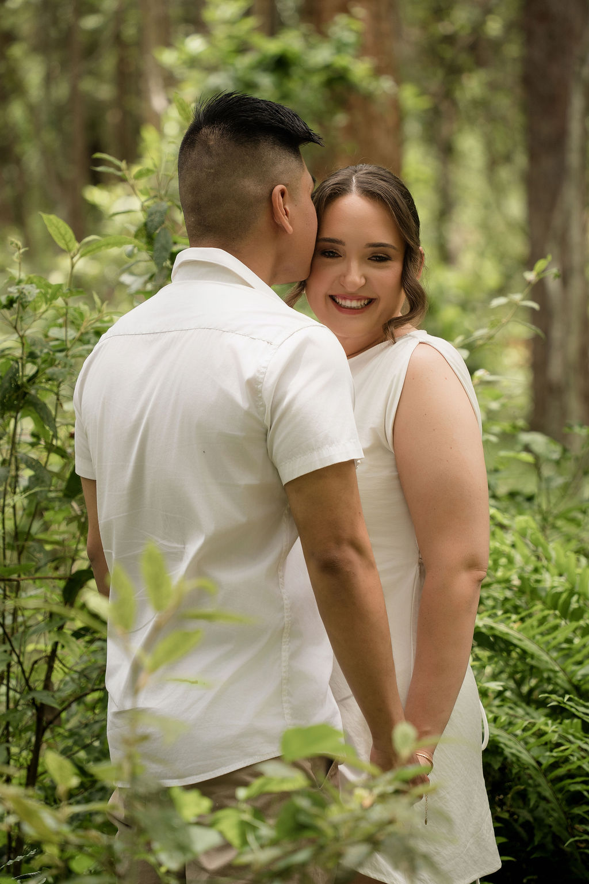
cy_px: 442
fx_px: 3681
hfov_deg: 9.1
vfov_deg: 13.7
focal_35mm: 150
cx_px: 294
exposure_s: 1/200
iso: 125
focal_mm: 150
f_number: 5.6
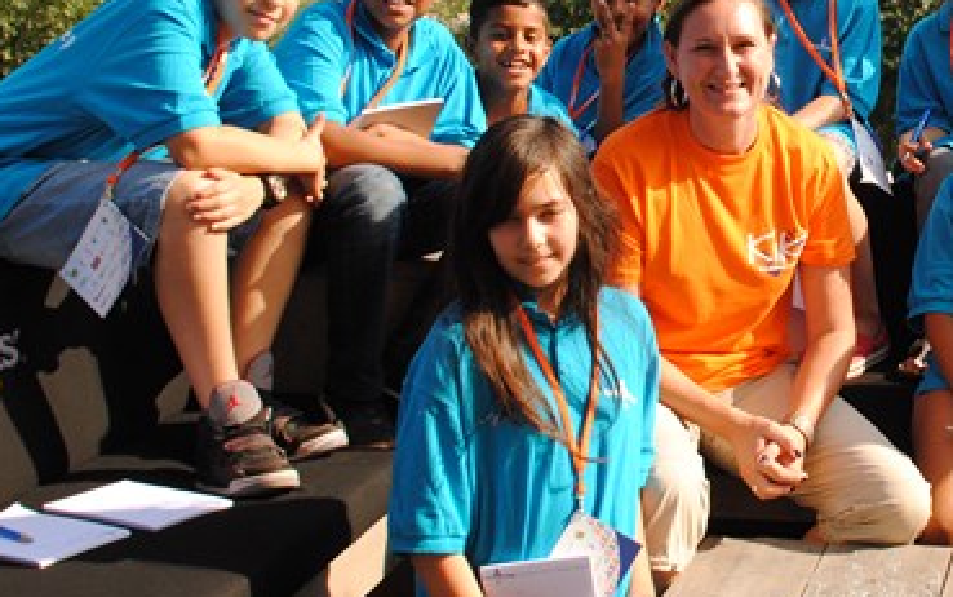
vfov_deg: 17.7
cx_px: 971
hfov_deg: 26.6
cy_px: 106
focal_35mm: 73
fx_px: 1897
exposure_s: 1/400
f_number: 10
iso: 400
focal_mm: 22
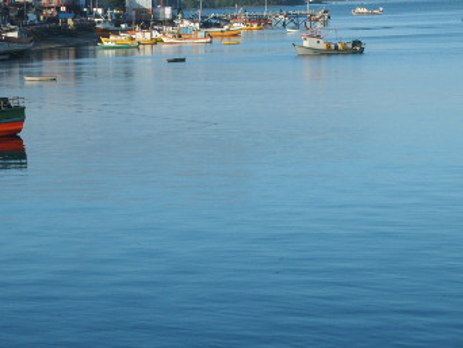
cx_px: 106
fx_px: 1526
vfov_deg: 13.0
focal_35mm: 114
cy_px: 187
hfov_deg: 17.1
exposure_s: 1/500
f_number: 3.6
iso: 50
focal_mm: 10.3
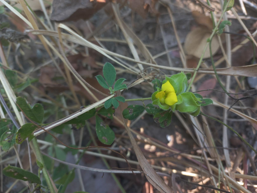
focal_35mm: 25
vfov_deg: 54.9
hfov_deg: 69.4
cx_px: 128
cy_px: 96
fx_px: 186
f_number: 1.8
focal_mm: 4.6
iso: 40
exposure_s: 1/60
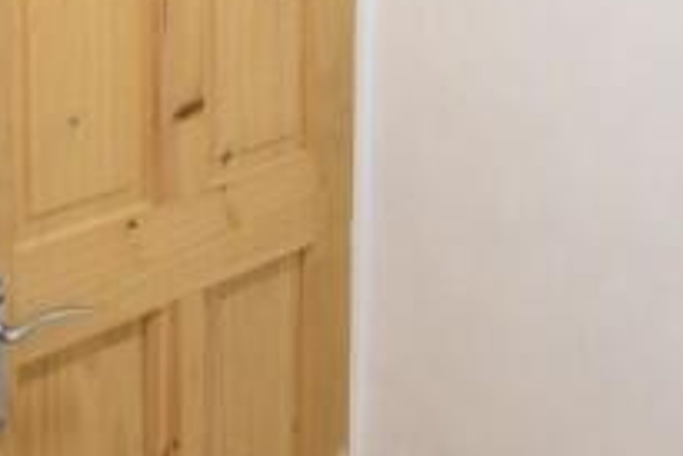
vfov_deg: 16.0
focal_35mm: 82
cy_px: -82
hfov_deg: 24.3
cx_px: 173
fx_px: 1566
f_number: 5.6
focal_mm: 11
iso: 100
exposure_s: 1/3
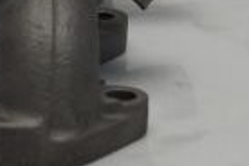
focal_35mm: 326
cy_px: -152
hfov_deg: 6.3
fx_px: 2255
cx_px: -6
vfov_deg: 4.2
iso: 1000
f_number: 5.6
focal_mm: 50
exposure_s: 1/160
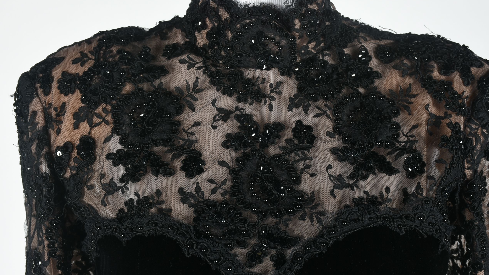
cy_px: 157
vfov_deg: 15.5
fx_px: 1011
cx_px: 282
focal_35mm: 78
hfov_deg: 27.1
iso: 320
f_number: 10
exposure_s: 1/60
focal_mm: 42
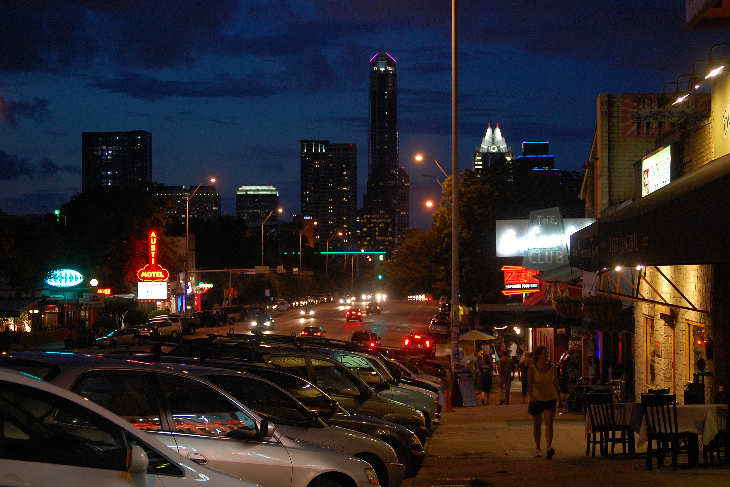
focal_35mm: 82
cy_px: 244
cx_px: 365
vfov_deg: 16.6
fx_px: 1673
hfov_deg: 24.6
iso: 800
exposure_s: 1/15
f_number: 4
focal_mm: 55
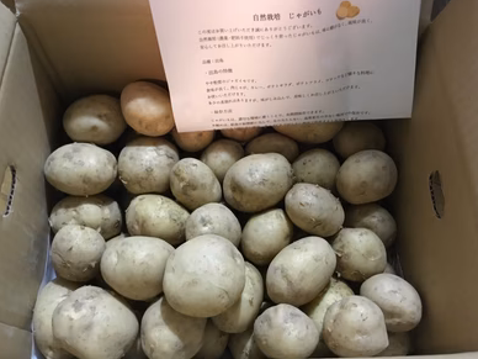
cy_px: 179
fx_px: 442
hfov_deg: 56.8
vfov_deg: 44.2
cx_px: 244
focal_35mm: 32
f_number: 2.4
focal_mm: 3.3
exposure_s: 1/15
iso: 400
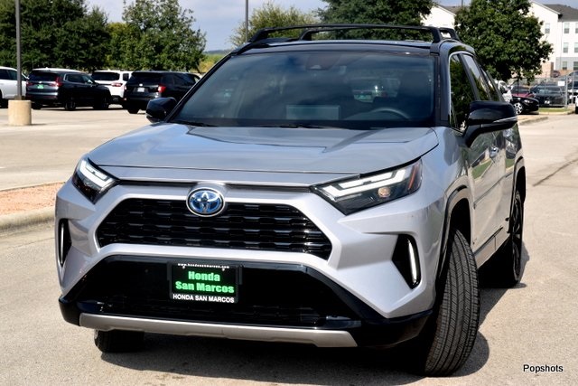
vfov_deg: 18.9
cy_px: 193
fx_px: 1156
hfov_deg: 28.1
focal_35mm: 72
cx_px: 289
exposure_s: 1/400
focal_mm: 48
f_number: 10
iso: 200
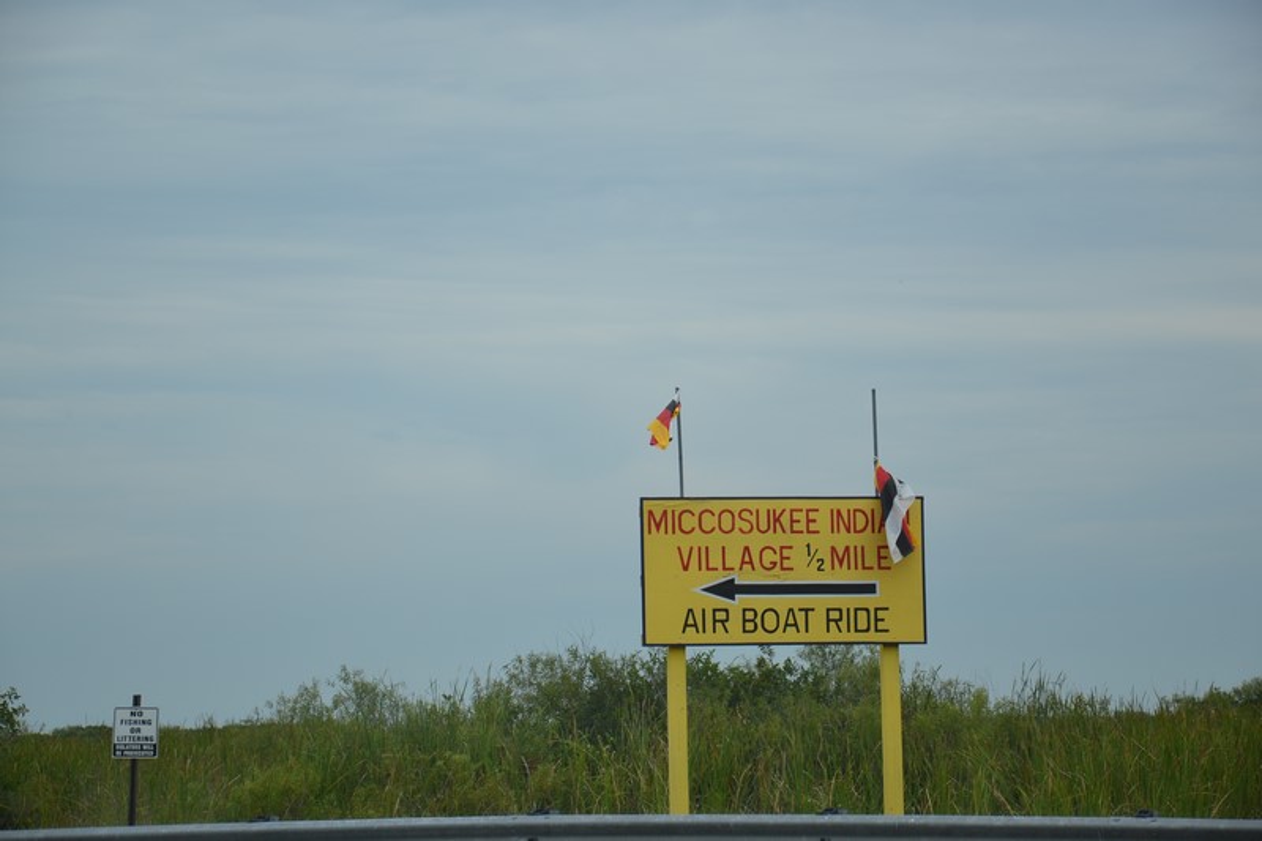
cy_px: 420
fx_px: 4206
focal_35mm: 120
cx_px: 631
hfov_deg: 17.1
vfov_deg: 11.4
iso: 160
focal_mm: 80
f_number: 5.6
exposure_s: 1/500
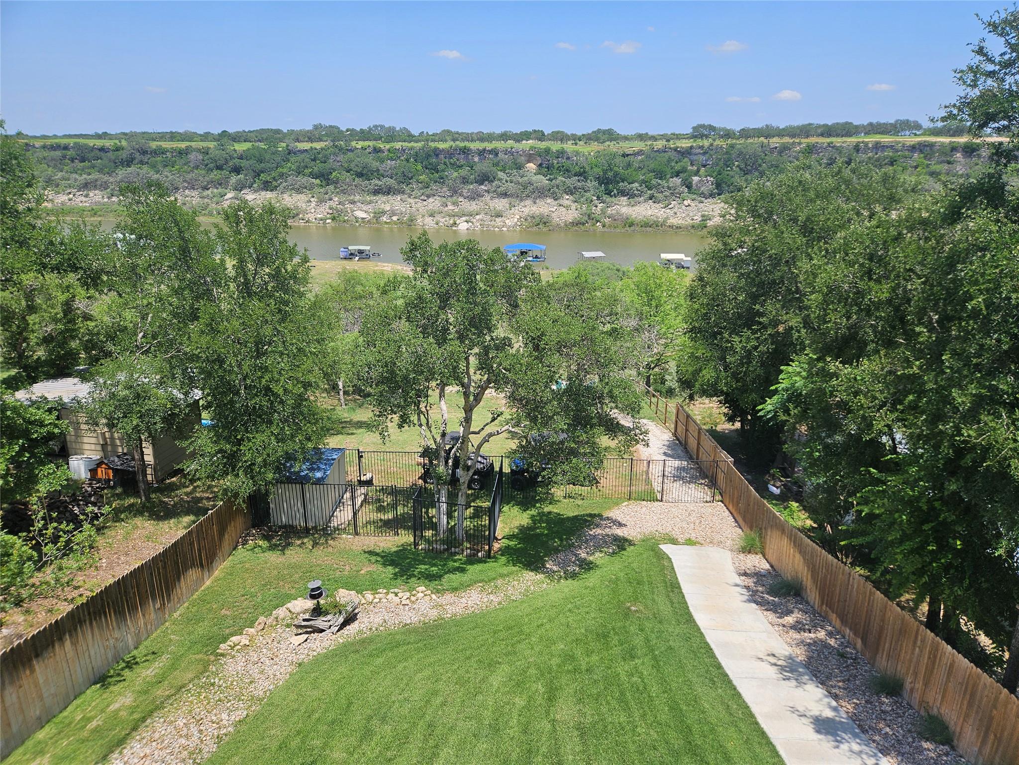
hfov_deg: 73.9
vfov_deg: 58.9
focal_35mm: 23
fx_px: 677
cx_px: 510
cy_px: 382
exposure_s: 1/1686
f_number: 1.8
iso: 25
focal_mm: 5.4
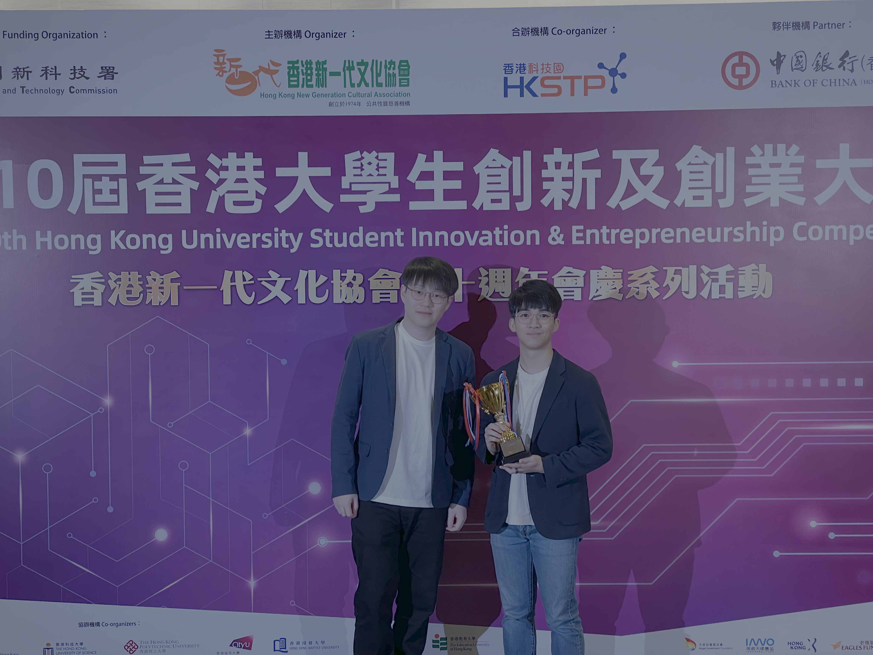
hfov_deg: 36.8
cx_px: 436
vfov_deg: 28.0
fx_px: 1311
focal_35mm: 52
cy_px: 328
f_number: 2
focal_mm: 6
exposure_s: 1/54
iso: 160
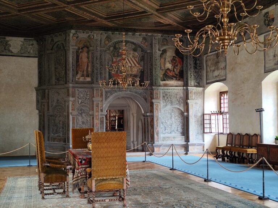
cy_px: 104
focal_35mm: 46
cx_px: 139
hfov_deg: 41.2
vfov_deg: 31.5
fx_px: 369
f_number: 1.65
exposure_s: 1/25
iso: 125
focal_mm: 6.19
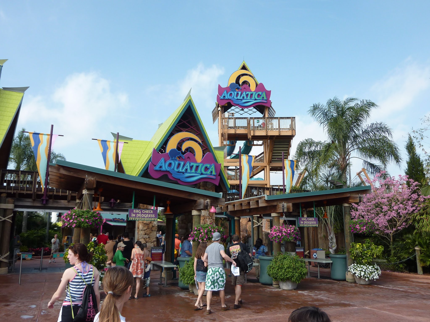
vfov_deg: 48.2
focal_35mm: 29
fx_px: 360
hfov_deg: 61.7
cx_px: 215
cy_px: 161
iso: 100
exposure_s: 1/500
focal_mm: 4.7
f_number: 4
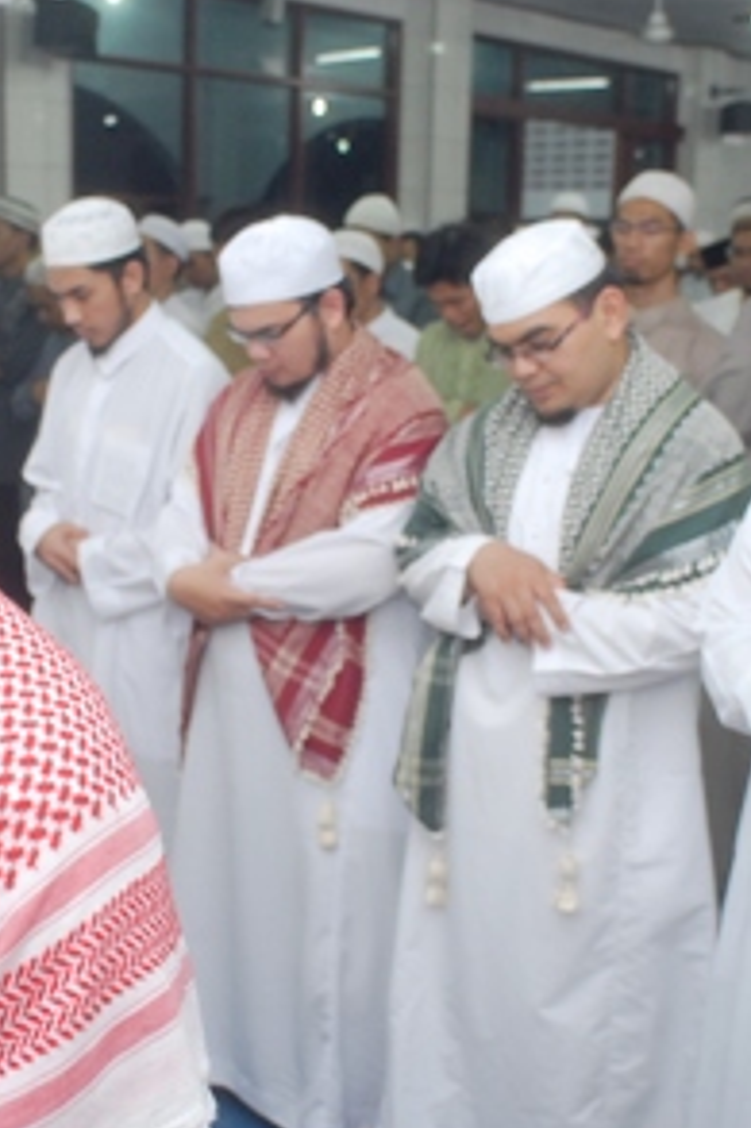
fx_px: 1441
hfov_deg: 29.1
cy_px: 570
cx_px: 304
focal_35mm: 46
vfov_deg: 42.8
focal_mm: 20
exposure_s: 1/20
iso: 400
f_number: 4
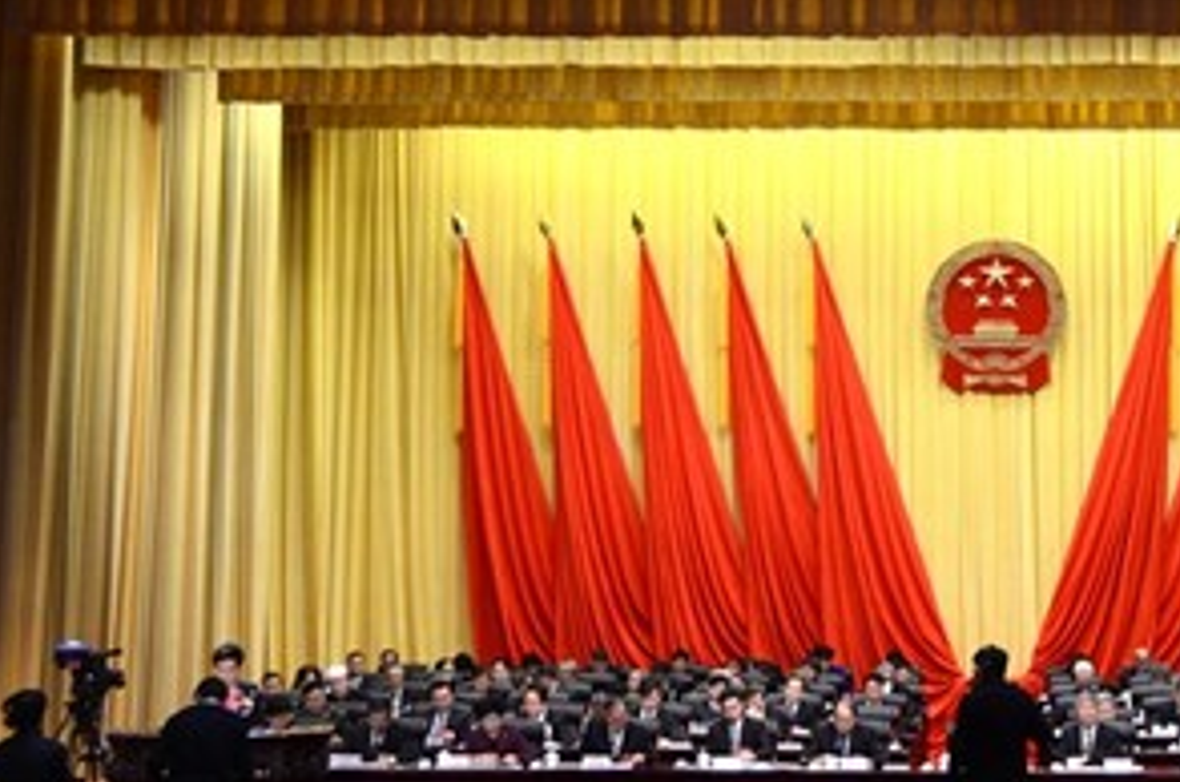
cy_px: 185
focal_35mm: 80
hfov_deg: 25.0
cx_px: 958
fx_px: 2617
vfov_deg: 16.9
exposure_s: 1/160
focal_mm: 26
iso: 1000
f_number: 4.5
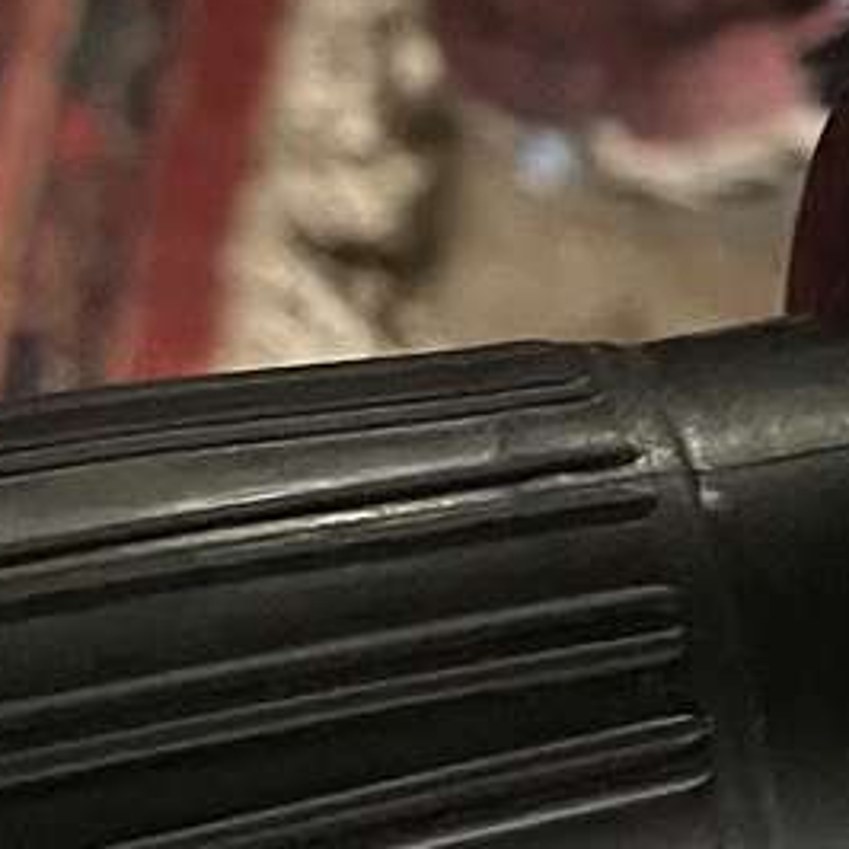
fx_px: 4800
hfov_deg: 10.1
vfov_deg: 10.0
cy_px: -26
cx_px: 539
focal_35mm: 173
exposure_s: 1/30
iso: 800
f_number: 1.6
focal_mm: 4.2
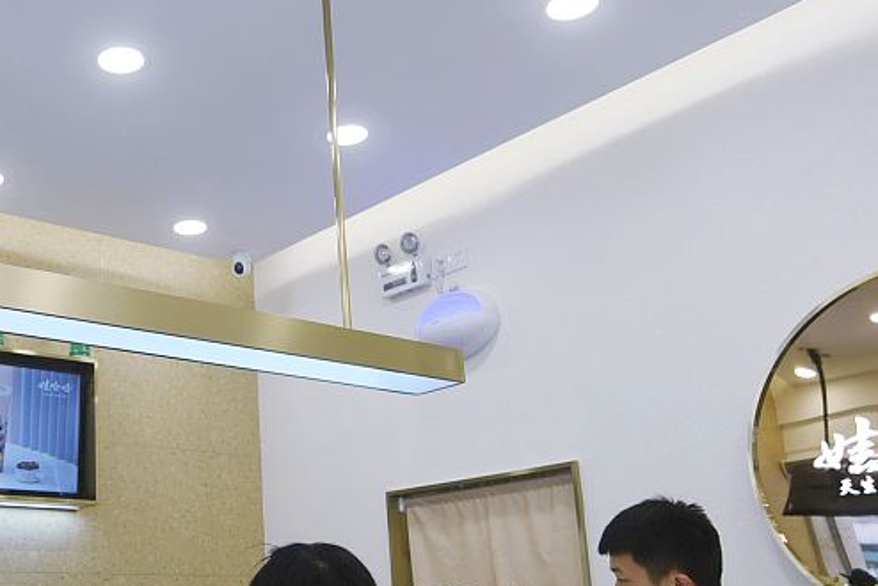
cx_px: 212
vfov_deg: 36.0
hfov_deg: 53.1
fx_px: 830
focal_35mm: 34
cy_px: 553
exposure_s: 1/100
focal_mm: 14
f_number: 3.5
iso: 100
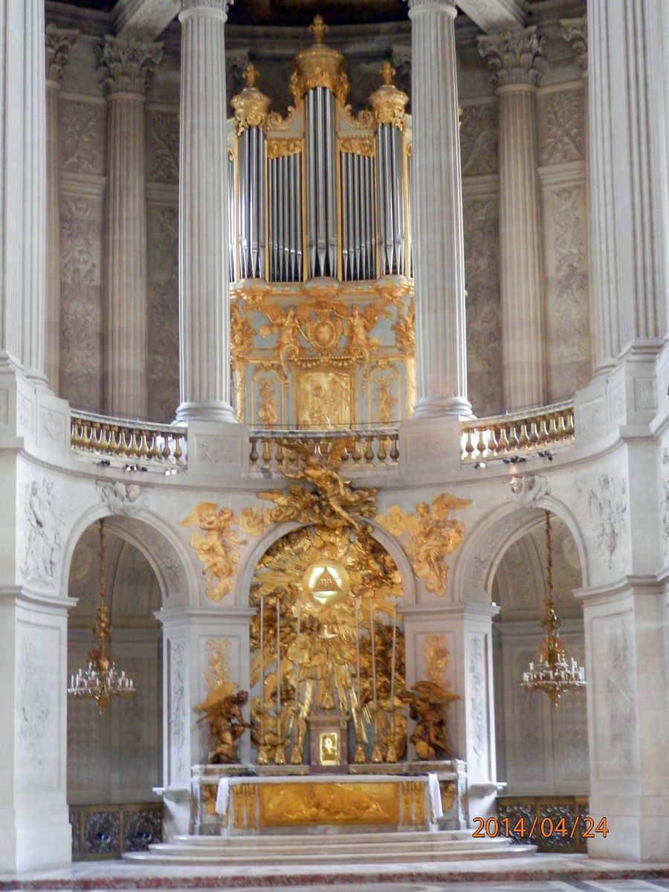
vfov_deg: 26.7
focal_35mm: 73
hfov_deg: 20.2
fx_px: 1881
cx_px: 334
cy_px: 446
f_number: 4.5
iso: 320
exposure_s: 1/13
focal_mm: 13.1
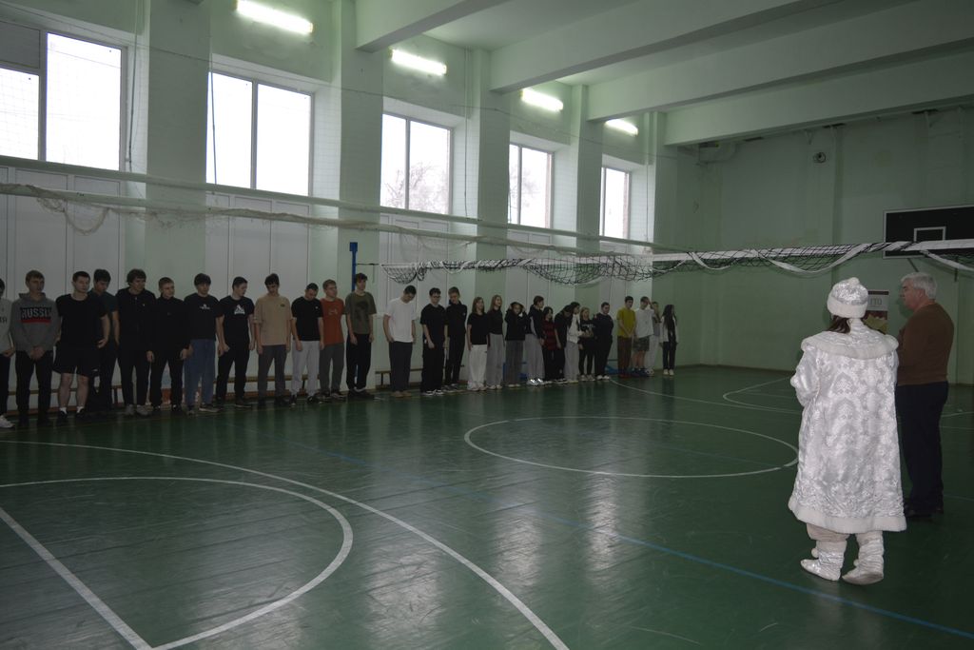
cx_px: 487
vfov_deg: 47.9
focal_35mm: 27
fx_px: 731
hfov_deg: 67.4
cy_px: 325
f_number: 3.5
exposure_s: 1/100
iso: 400
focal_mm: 18
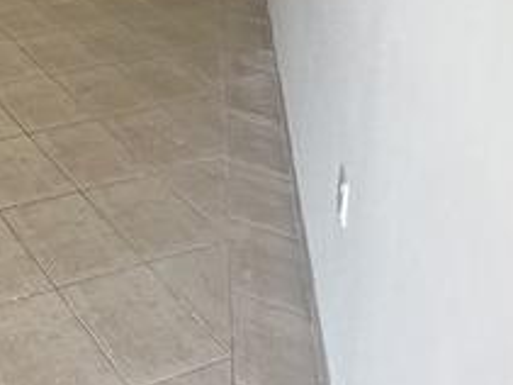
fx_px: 785
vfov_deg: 21.5
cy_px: -239
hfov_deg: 29.1
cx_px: -158
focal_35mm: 53
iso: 320
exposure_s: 1/90
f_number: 2.2
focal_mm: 2.22
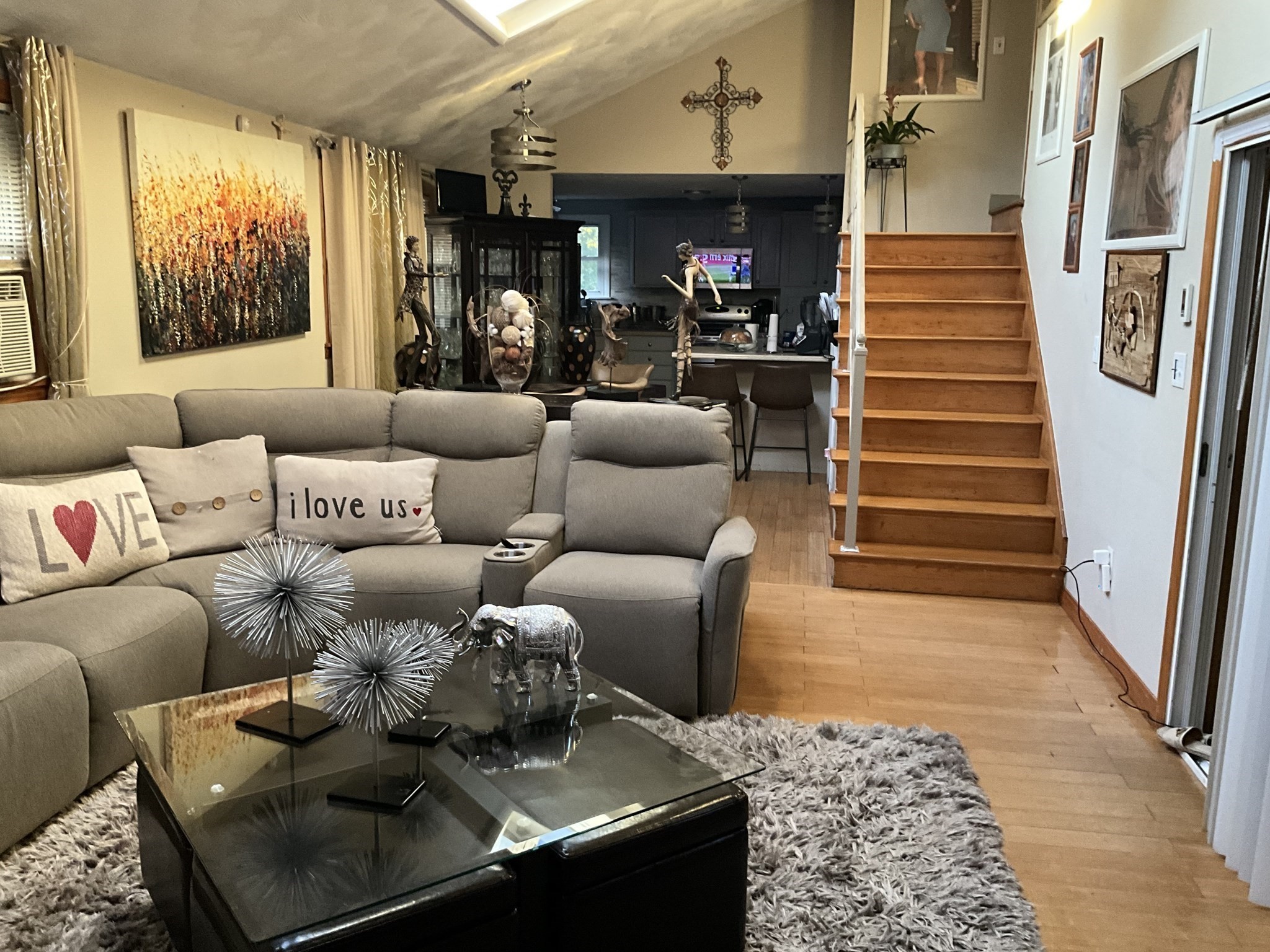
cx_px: 635
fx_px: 1064
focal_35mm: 29
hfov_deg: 61.7
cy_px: 476
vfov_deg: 48.2
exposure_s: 1/41
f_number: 1.8
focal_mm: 3
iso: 320
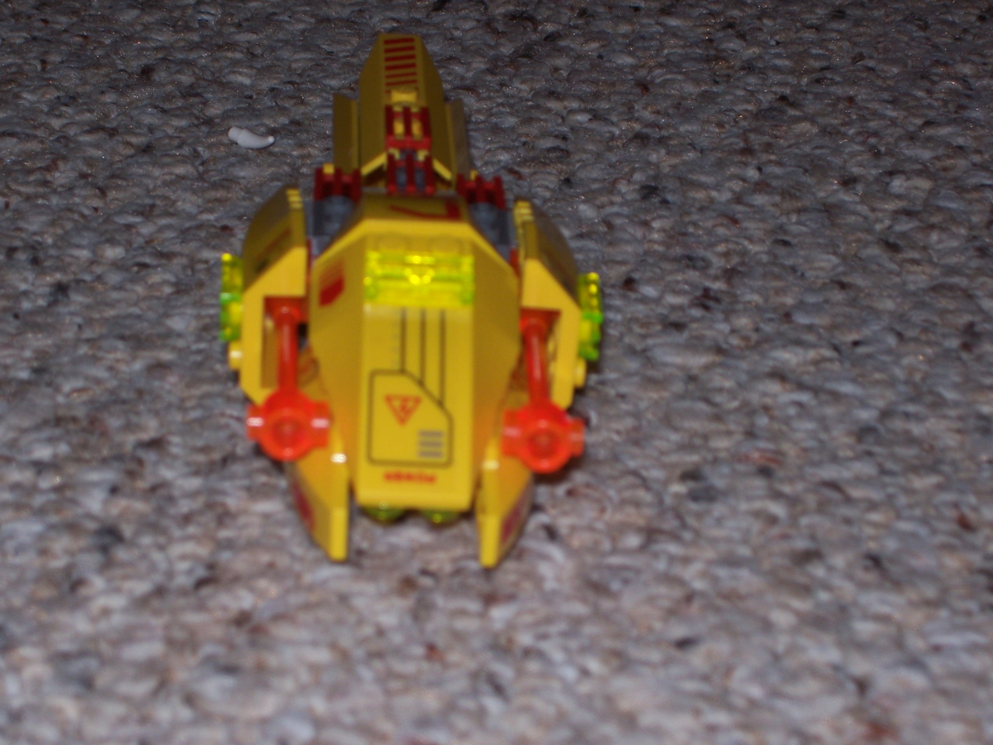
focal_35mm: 102
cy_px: 372
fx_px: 2926
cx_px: 496
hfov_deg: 19.3
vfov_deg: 14.5
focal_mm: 16.8
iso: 80
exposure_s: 1/90
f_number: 4.6
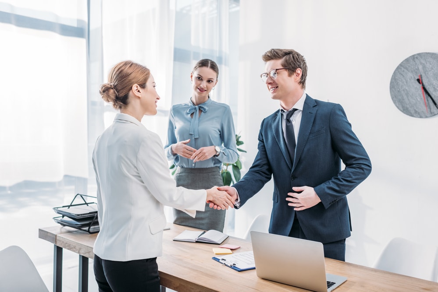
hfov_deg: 54.4
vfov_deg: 37.9
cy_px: 146
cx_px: 219
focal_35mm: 35
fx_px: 426
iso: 250
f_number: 3.5
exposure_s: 1/200
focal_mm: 35
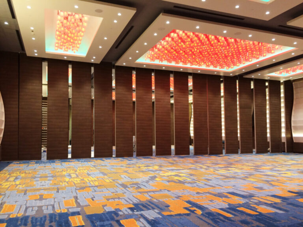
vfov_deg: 48.2
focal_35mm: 29
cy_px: 114
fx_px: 254
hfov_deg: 61.7
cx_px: 152
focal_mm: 4.15
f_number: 2.2
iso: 64
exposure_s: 1/33
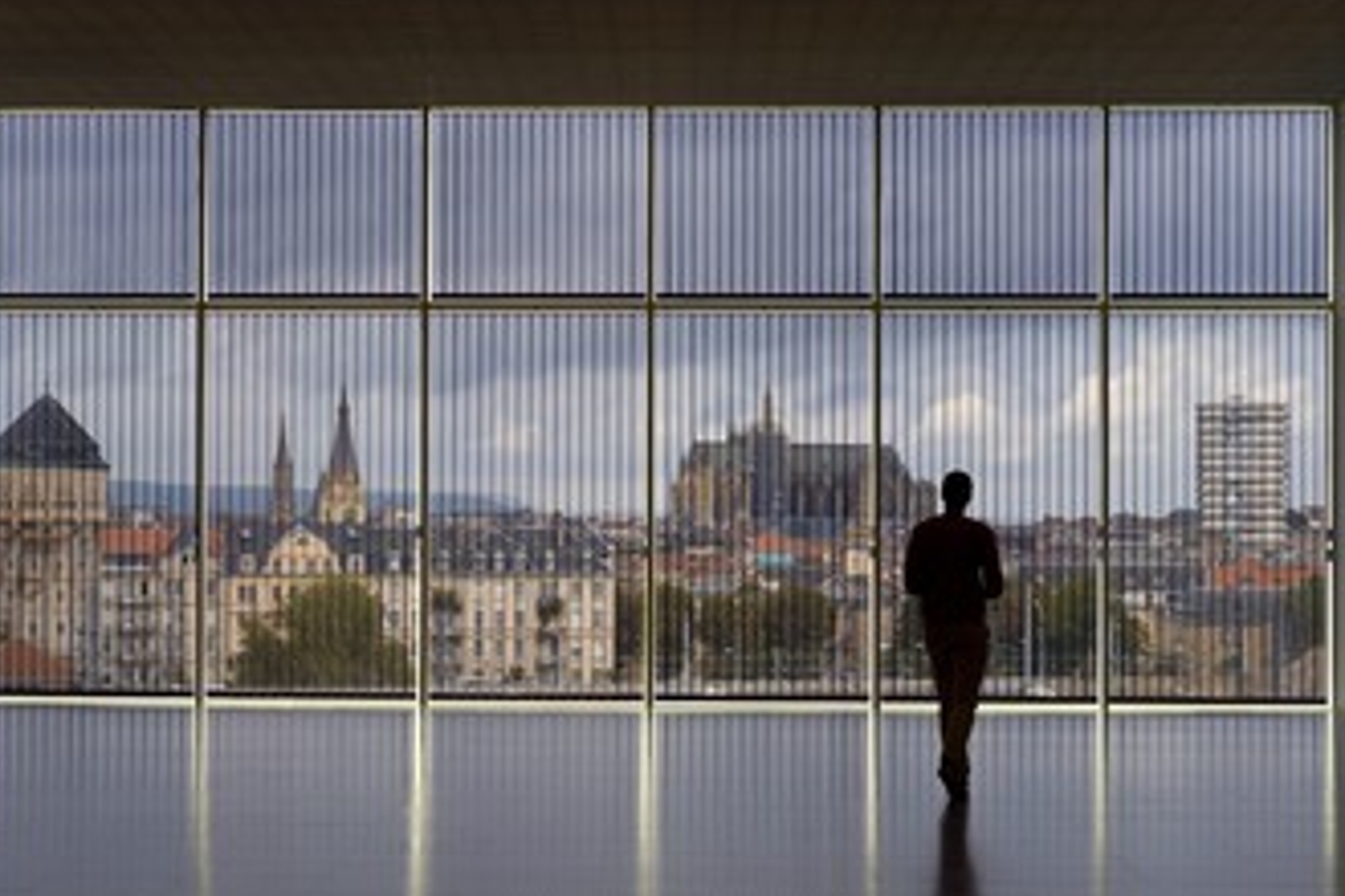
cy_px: 513
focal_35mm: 79
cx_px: 505
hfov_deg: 25.6
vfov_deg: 17.3
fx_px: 2951
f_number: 5
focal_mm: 62
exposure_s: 1/100
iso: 200
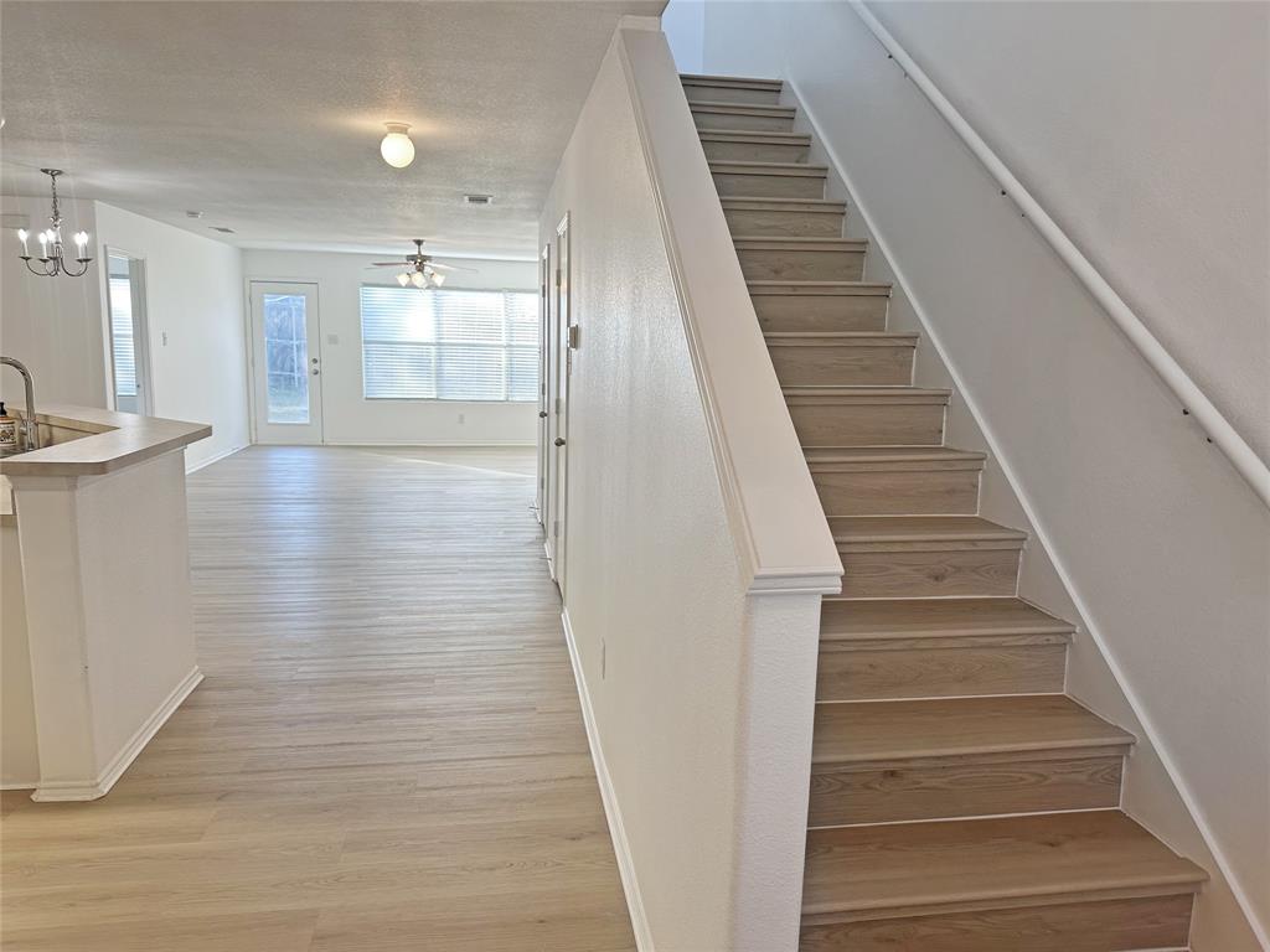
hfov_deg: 71.6
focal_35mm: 24
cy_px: 476
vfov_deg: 56.8
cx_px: 635
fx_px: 881
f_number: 1.78
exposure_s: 1/120
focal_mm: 6.86
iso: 100
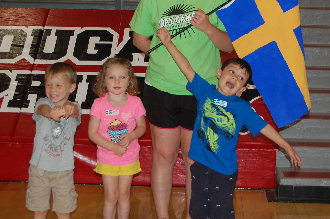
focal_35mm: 90
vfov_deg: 15.1
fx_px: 824
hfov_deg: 22.6
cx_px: 172
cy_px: 78
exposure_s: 1/60
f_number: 5.3
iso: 400
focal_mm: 46
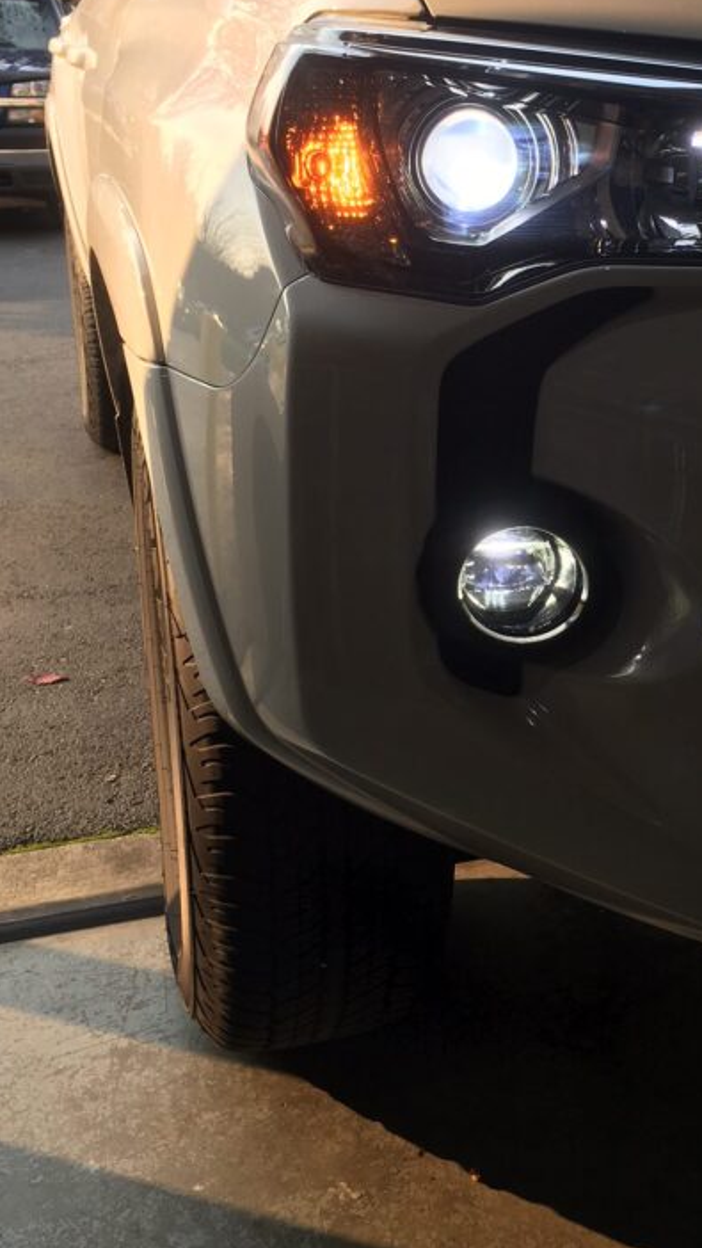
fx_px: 1390
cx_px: 551
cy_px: 490
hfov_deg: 27.8
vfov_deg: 48.0
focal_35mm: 42
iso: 25
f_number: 2.2
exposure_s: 1/337
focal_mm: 4.15
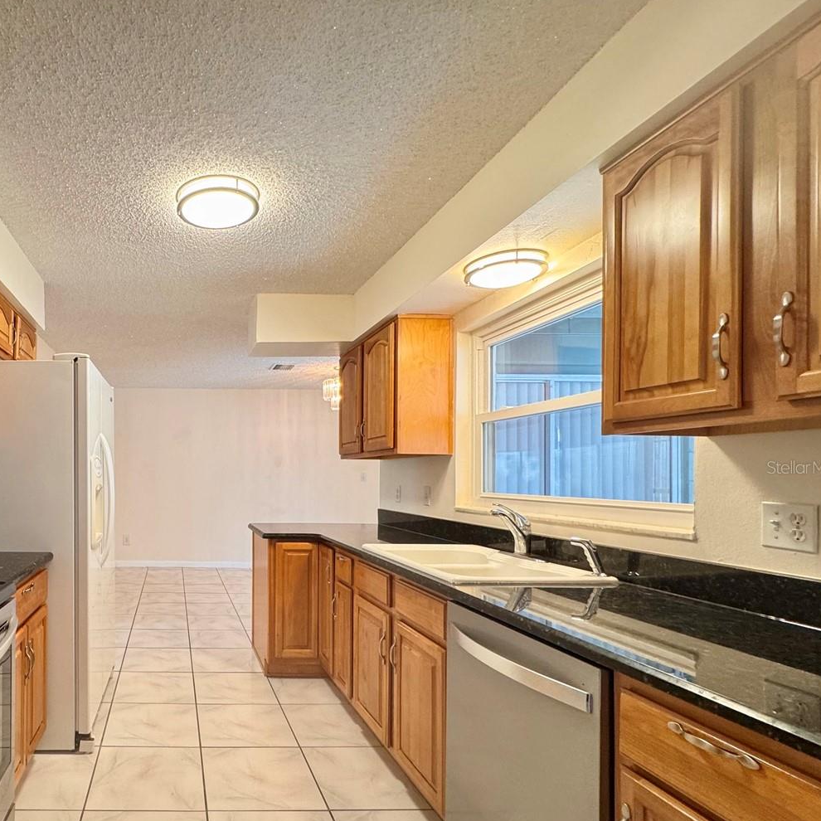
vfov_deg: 74.4
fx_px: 537
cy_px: 467
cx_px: 182
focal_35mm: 20
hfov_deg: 68.7
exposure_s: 1/60
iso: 200
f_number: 2.2
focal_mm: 2.22
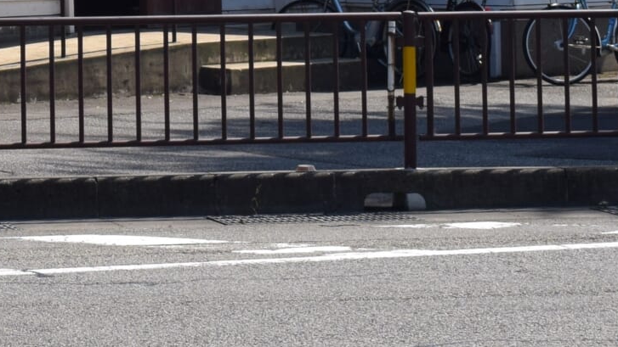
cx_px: -337
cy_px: -310
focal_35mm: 166
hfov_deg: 12.3
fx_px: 2720
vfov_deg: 7.1
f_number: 10
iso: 200
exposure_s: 1/400
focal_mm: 30
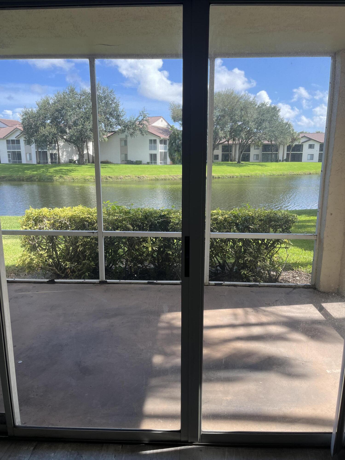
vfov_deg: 67.3
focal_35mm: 26
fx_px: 346
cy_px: 230
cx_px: 172
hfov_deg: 53.1
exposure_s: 1/583
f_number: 1.6
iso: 50
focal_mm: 5.1
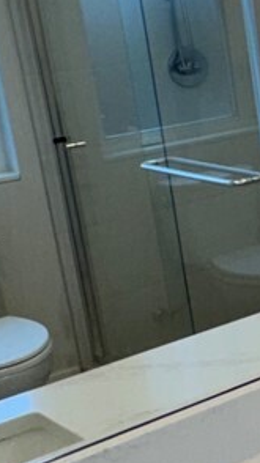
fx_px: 1019
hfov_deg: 11.2
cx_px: 698
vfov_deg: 25.4
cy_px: 145
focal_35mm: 83
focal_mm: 2.22
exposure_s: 1/120
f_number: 2.2
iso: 80
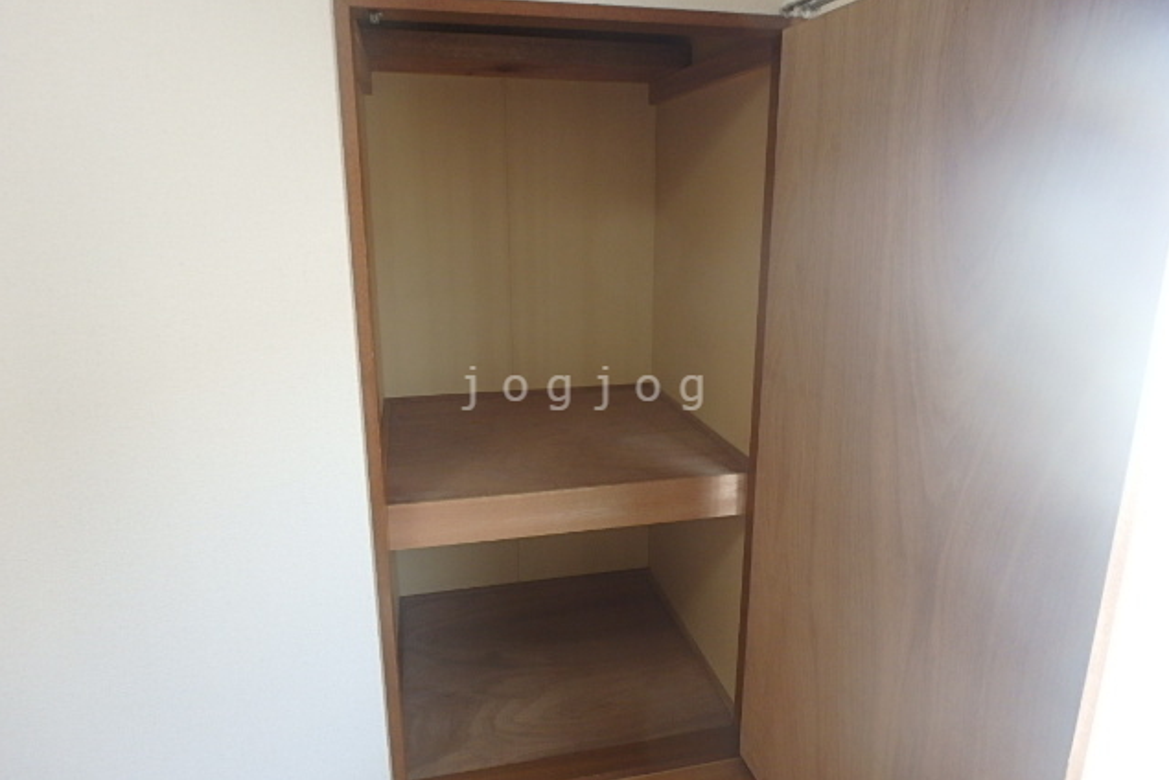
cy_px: 388
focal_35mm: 22
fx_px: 715
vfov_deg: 57.3
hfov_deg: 78.6
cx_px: 587
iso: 250
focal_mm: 3.7
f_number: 3.5
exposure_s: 1/30
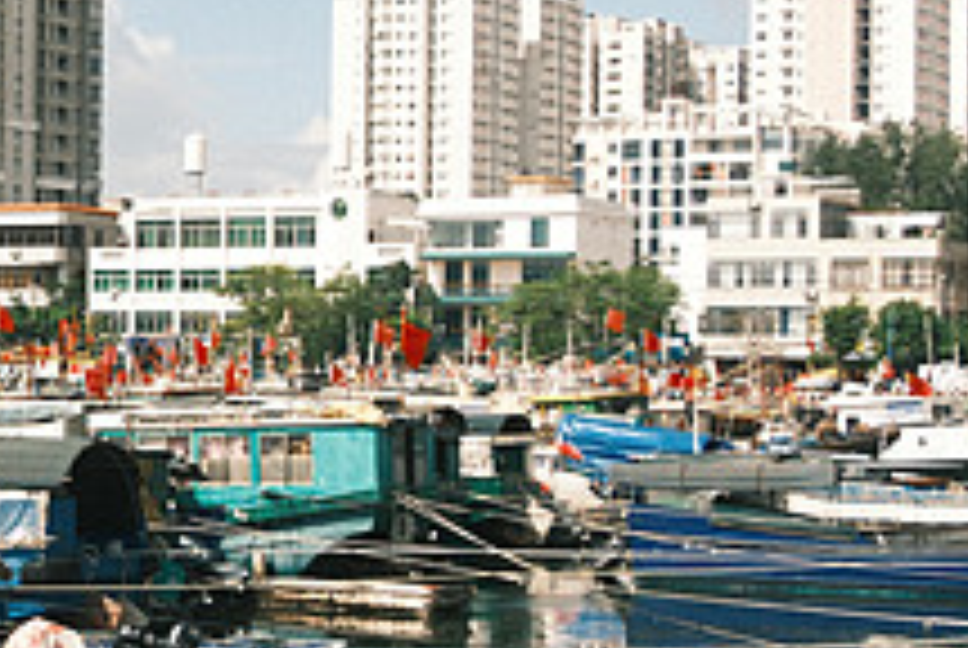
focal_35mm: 104
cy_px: 344
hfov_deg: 18.6
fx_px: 2800
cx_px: -171
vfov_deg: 13.2
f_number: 4
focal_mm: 18.4
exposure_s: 1/2200
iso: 200
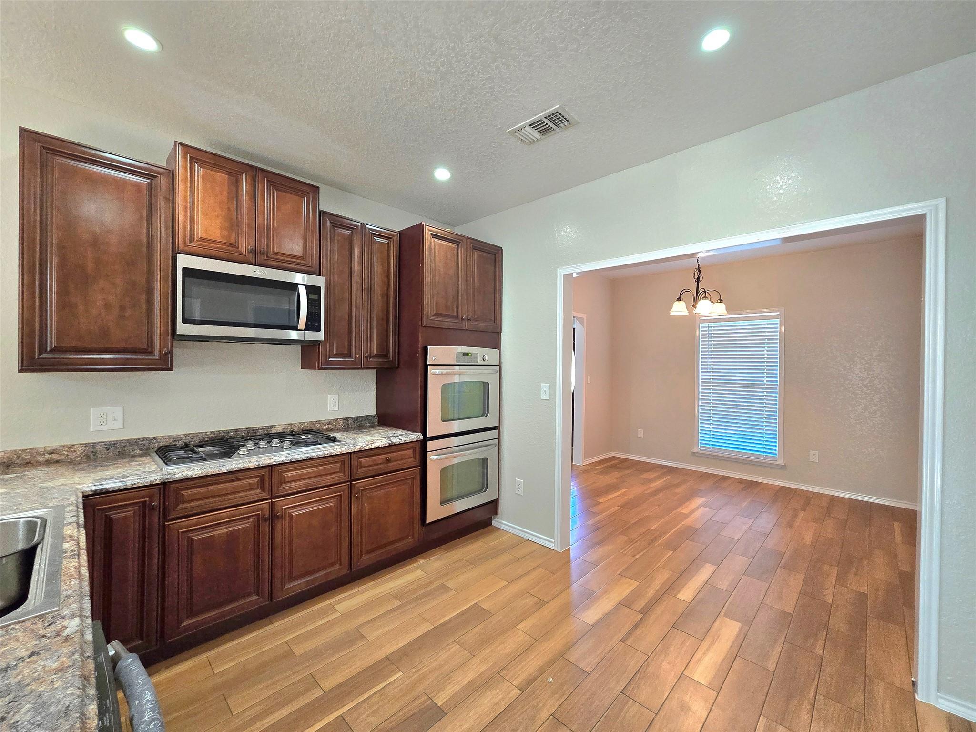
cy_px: 366
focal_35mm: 13
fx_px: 367
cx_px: 488
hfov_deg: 106.2
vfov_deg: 89.9
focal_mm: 2.2
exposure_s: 1/60.2
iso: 400
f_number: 2.2
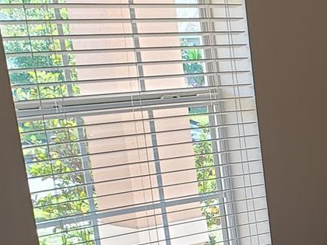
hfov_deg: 17.6
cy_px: 322
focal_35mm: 99
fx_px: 935
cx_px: 501
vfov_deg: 14.3
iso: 64
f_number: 2.4
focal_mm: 4.3
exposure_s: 1/60
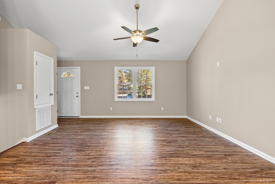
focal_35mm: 16
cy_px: 92
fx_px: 126
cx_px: 138
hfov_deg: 94.9
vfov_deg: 72.1
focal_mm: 16.5
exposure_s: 1/3
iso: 1250
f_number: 8
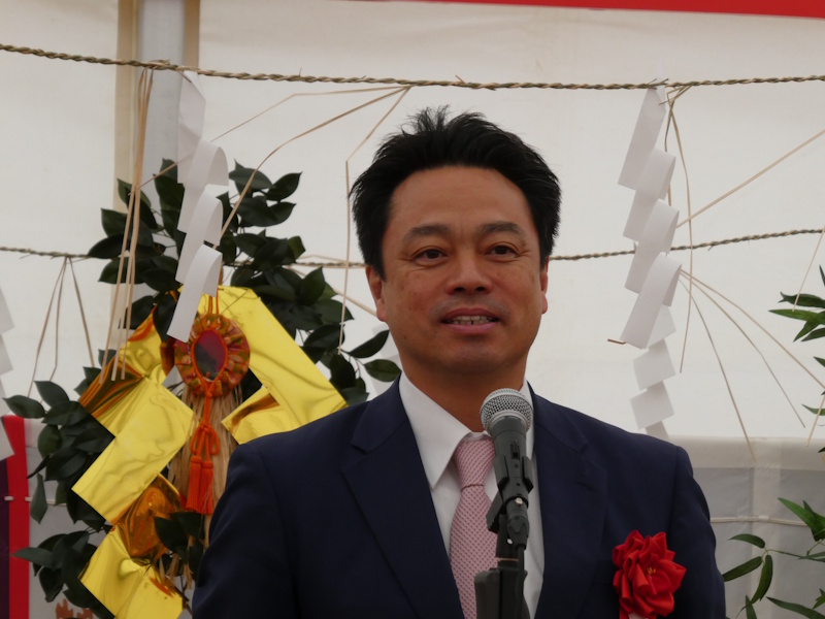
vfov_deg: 5.9
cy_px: 310
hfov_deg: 7.9
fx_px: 5958
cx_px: 412
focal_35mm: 250
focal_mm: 44.8
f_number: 5.6
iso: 160
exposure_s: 1/80
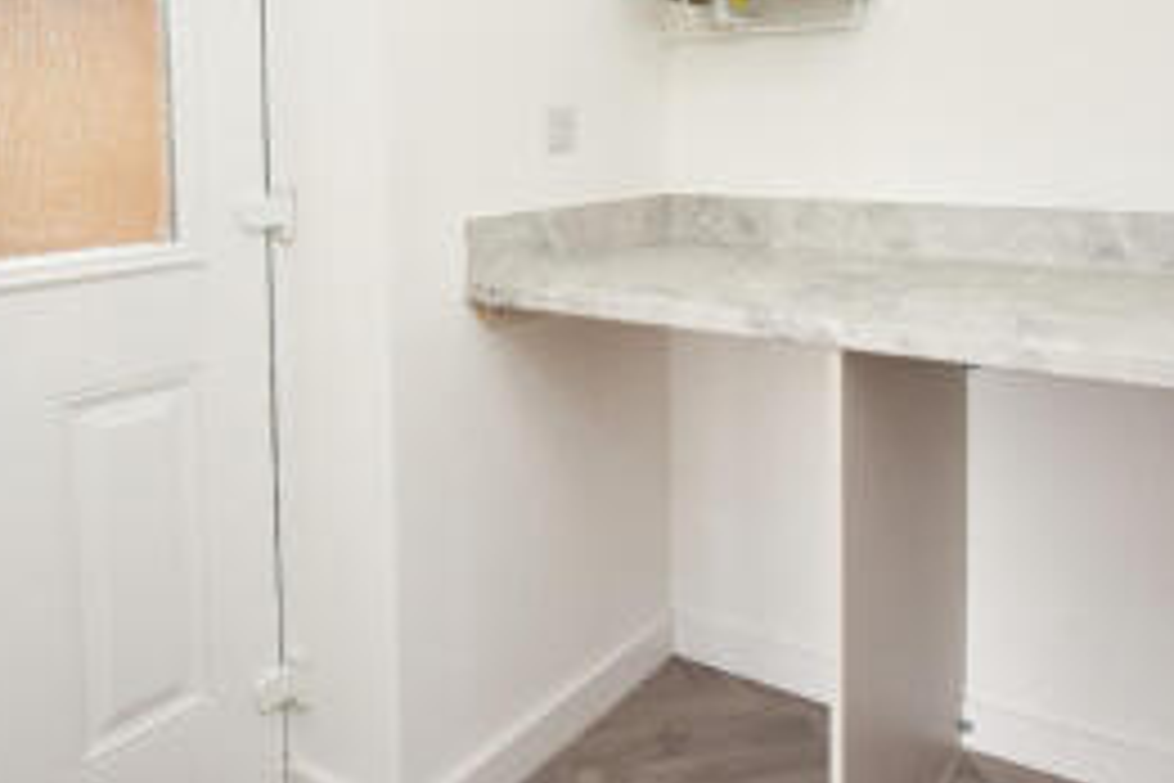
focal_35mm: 31
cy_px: 169
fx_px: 1011
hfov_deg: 60.3
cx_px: 612
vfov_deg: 40.7
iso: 800
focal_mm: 17
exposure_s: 1/20
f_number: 7.1
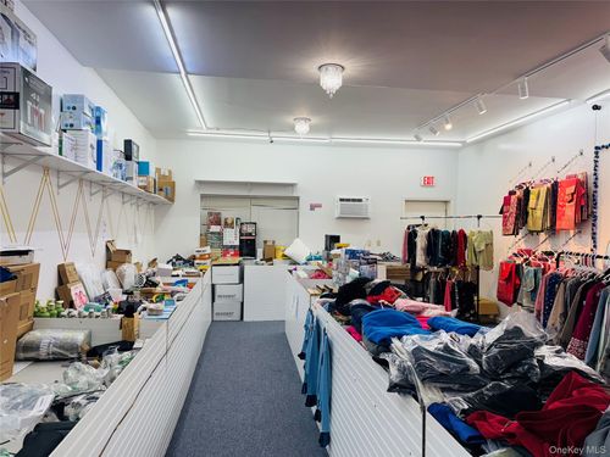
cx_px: 305
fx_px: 423
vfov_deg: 56.8
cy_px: 228
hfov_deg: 71.6
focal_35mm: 24
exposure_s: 1/248
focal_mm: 6.76
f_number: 1.78
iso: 64
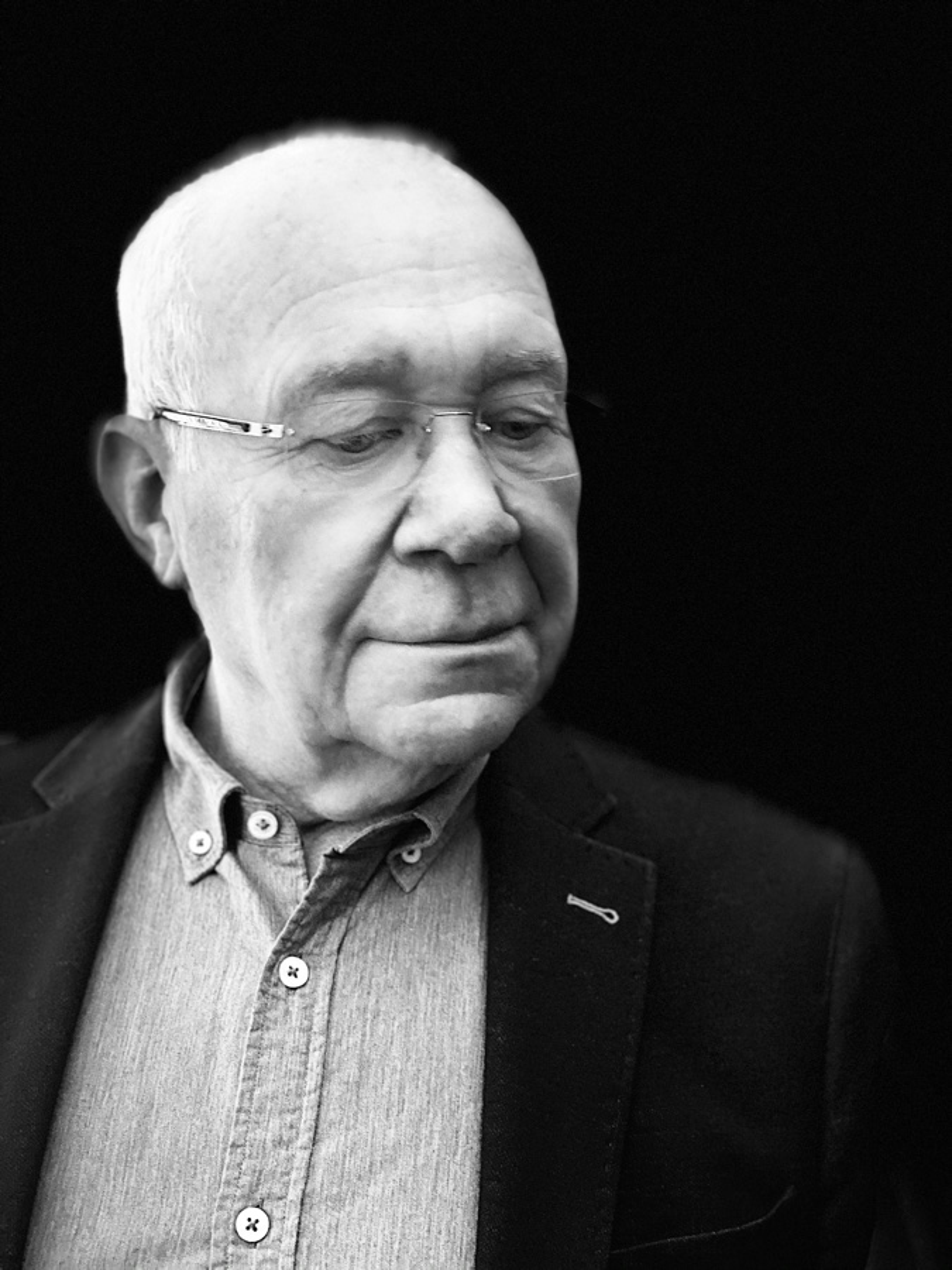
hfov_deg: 28.0
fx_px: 1907
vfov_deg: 36.8
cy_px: 635
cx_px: 476
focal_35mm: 52
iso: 320
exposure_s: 1/25
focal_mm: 6
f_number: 2
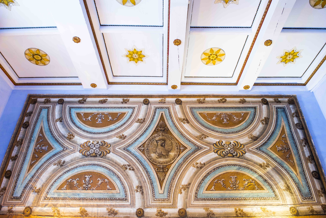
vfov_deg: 53.2
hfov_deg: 73.7
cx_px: 163
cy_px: 109
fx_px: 217
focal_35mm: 24
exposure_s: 1
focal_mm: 24
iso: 800
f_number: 8
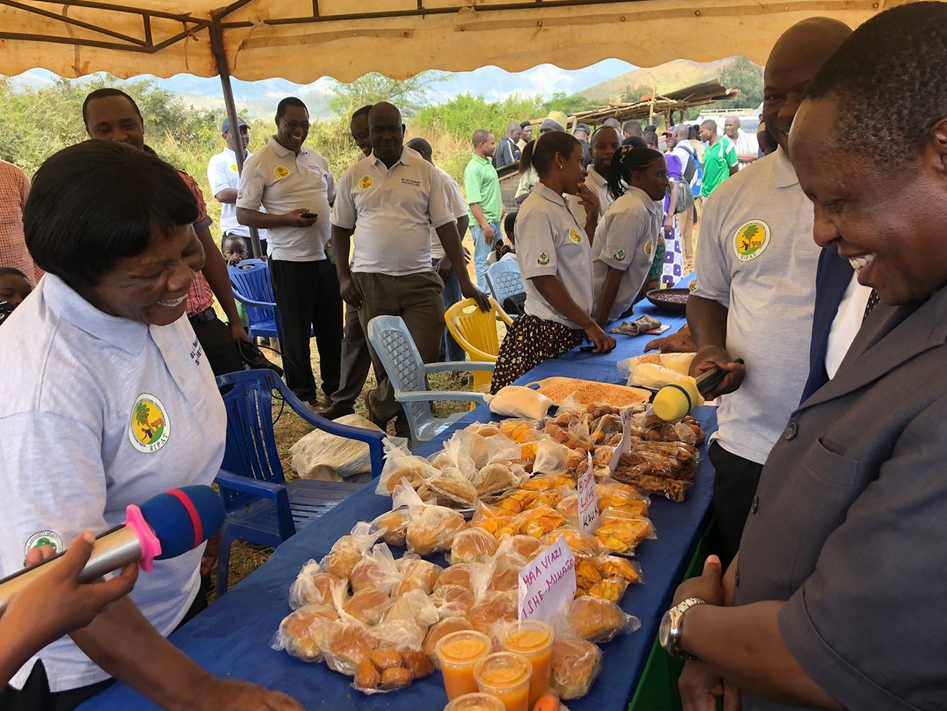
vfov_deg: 45.4
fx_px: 848
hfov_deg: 58.3
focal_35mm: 31
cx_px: 507
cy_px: 382
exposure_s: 1/128
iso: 20
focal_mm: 4
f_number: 1.8
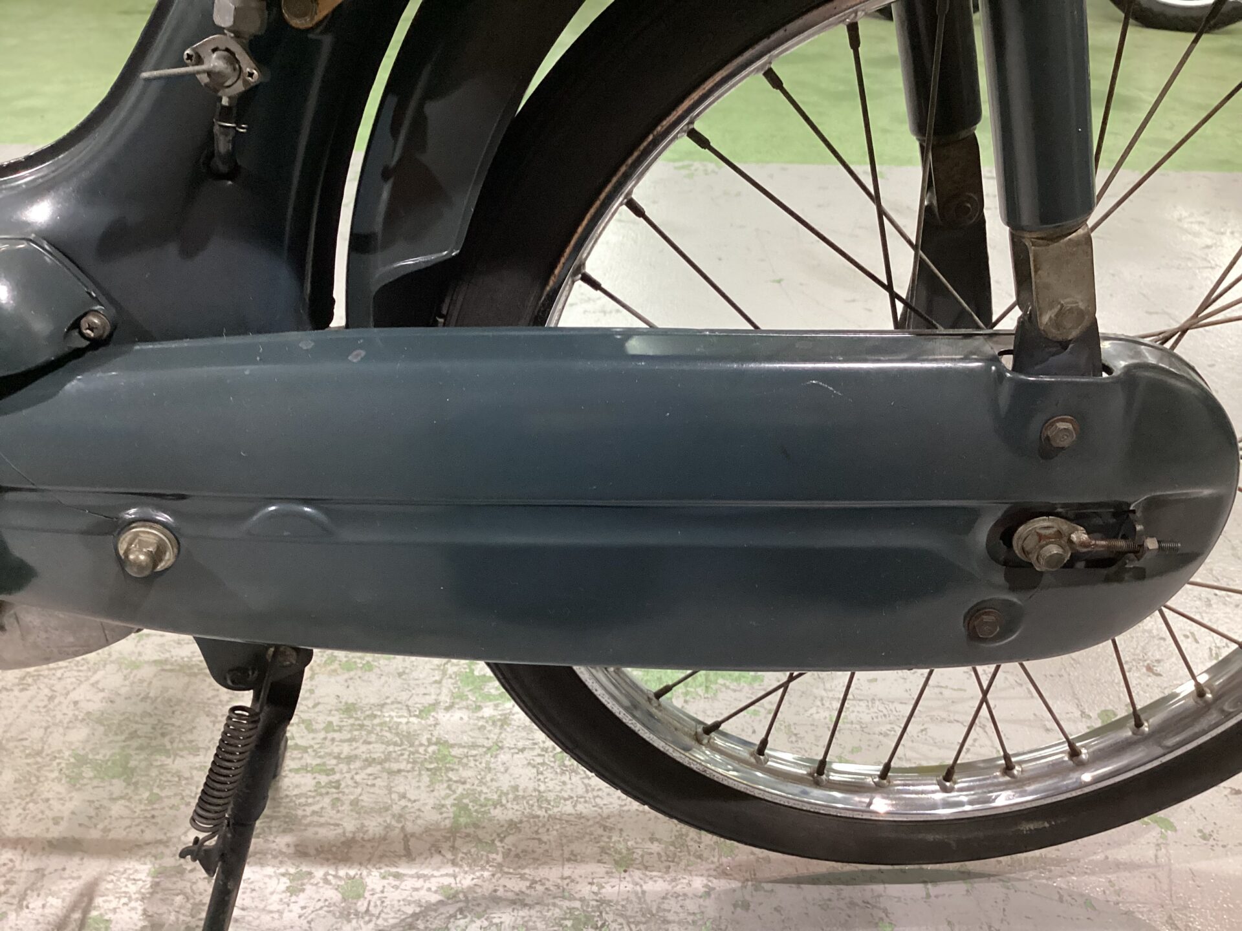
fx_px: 1112
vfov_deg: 45.4
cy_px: 466
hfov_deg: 58.4
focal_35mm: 31
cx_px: 621
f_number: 2.4
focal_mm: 3.3
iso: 320
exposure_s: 1/60
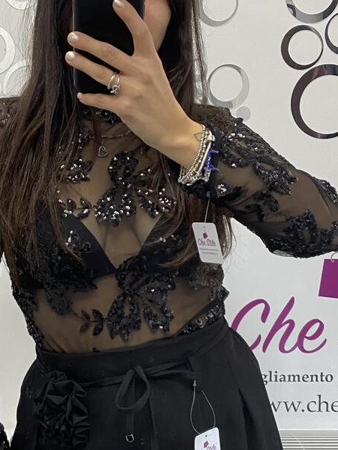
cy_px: 314
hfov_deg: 22.4
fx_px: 846
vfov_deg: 29.5
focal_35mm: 65
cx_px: 96
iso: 80
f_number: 1.8
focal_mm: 4.25
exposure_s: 1/50
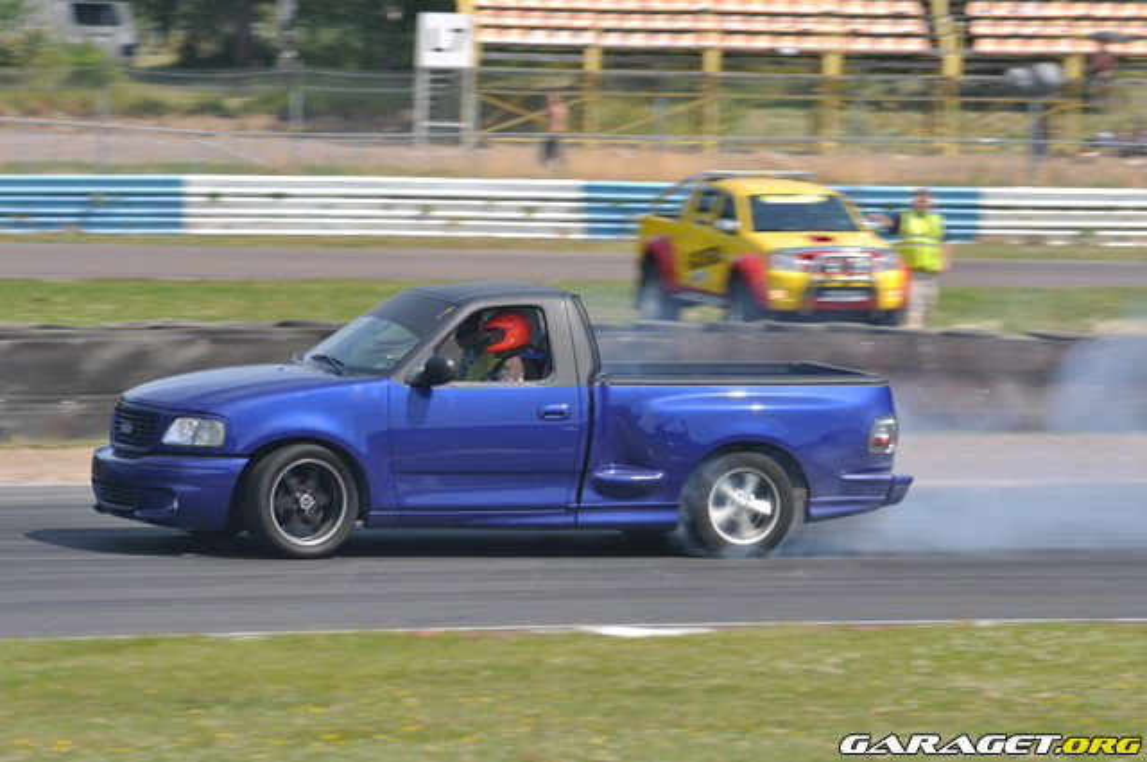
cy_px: 381
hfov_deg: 6.9
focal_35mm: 300
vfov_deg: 4.6
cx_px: 574
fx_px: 9546
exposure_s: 1/100
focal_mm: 200
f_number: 8
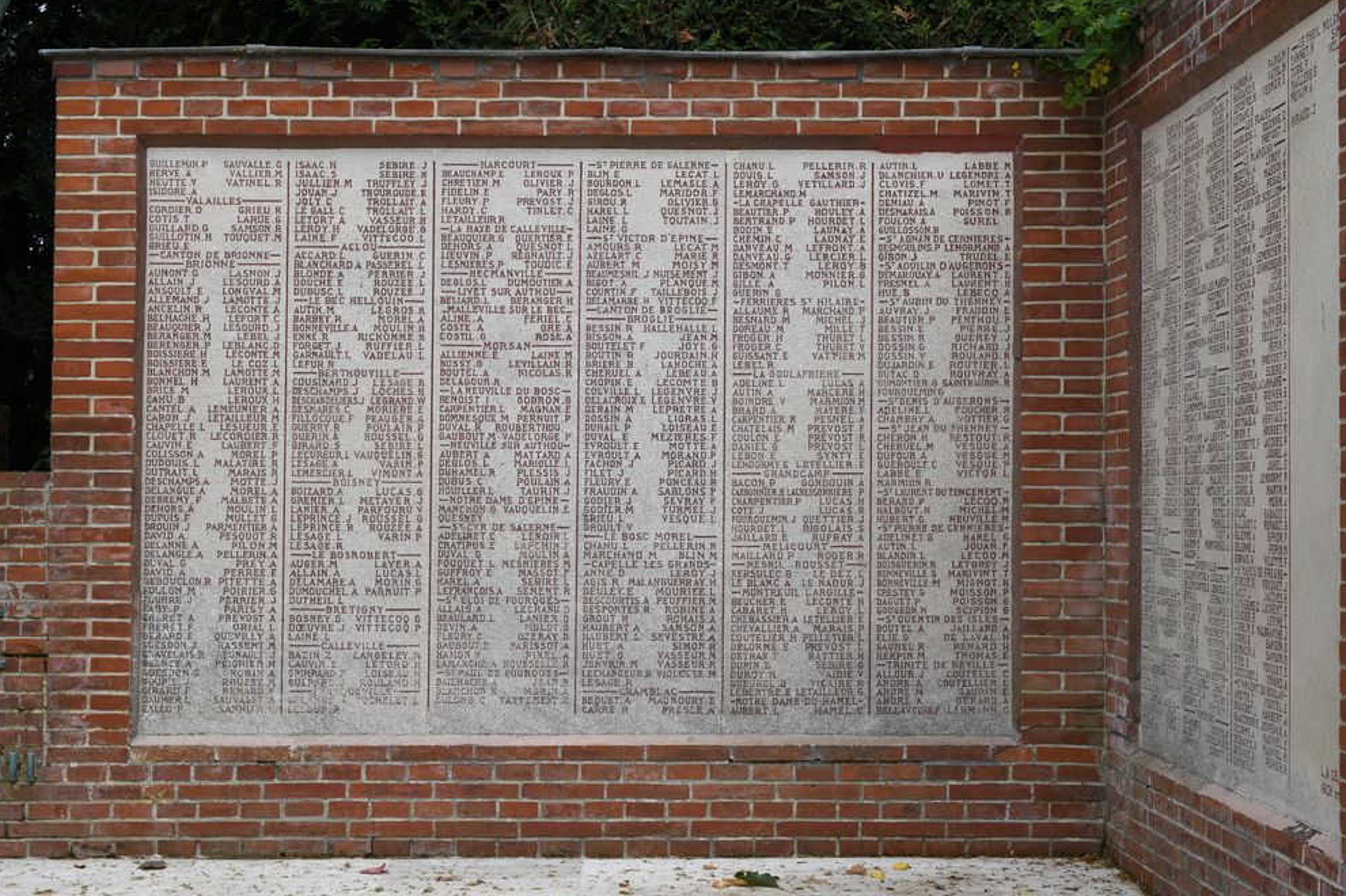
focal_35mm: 53
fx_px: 1981
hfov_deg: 37.5
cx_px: 675
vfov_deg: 25.5
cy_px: 437
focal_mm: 50
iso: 64
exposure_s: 1/160
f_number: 8
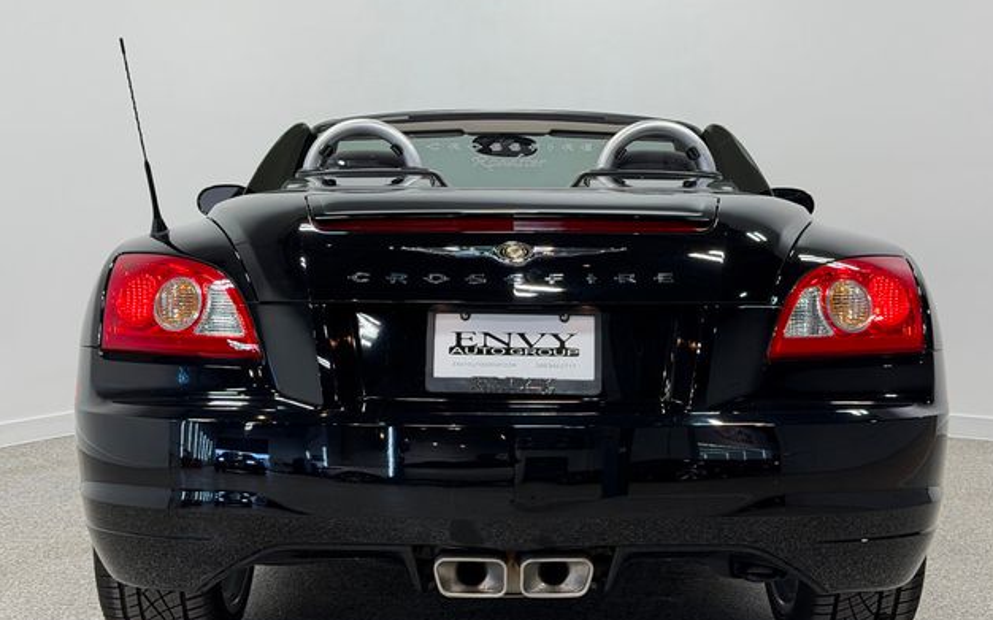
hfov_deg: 38.9
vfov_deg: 24.8
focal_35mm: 52
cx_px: 506
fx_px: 1407
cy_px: 339
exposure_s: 1/149
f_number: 1.78
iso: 50
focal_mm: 6.76
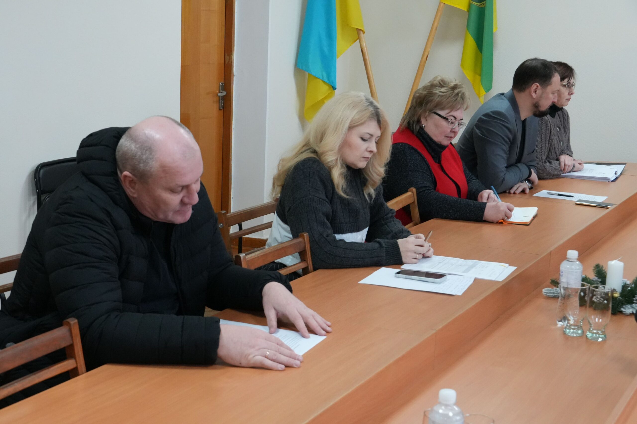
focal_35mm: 60
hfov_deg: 33.4
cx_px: 318
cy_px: 212
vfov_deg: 22.6
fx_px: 1061
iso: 4000
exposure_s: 1/80
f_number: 8
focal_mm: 40
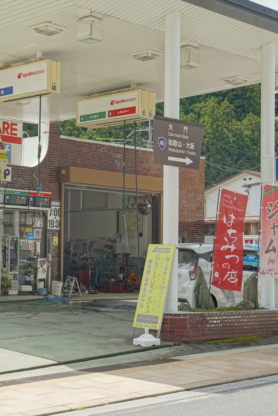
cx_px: 77
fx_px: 880
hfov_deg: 17.9
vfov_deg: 26.6
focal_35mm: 76
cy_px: 206
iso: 100
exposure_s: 1/50
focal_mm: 50
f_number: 8
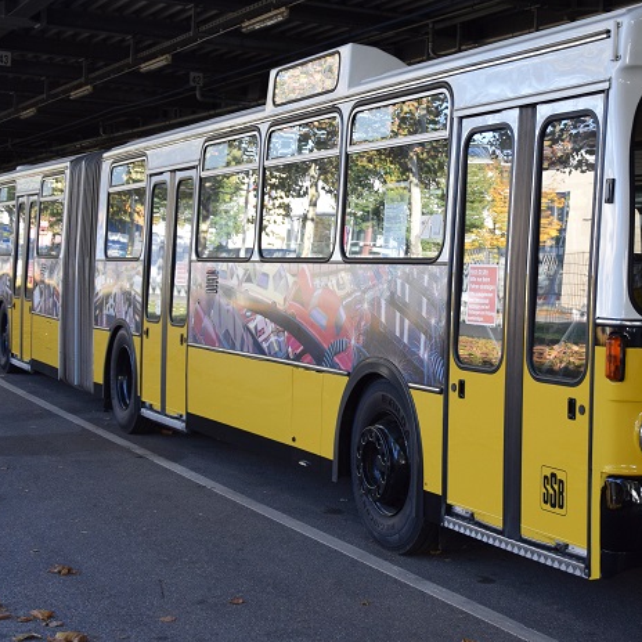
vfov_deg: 26.1
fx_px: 1382
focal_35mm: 66
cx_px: 515
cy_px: 274
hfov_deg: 25.7
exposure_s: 1/500
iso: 1000
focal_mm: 25
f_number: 4
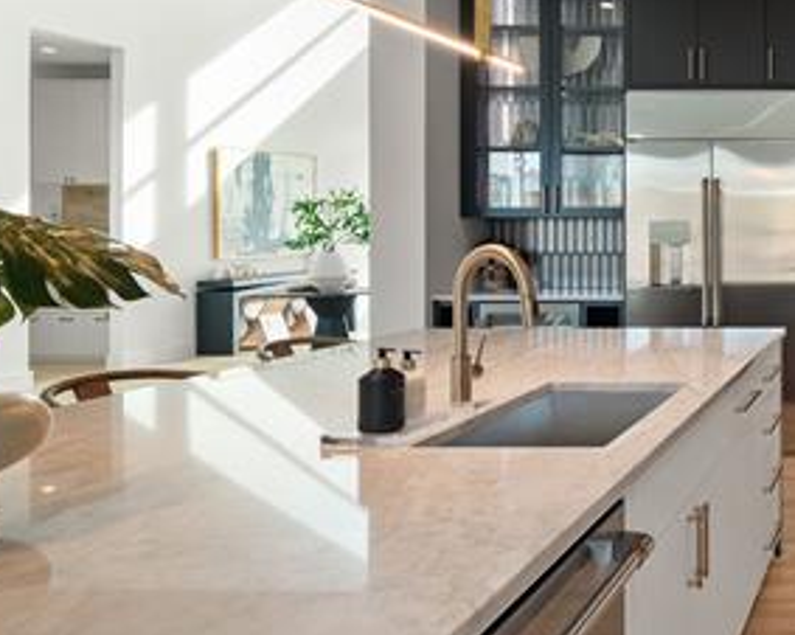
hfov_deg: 42.6
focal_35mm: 34
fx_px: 799
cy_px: 229
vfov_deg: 42.9
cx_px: 857
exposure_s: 1/30
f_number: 11
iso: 500
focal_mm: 16
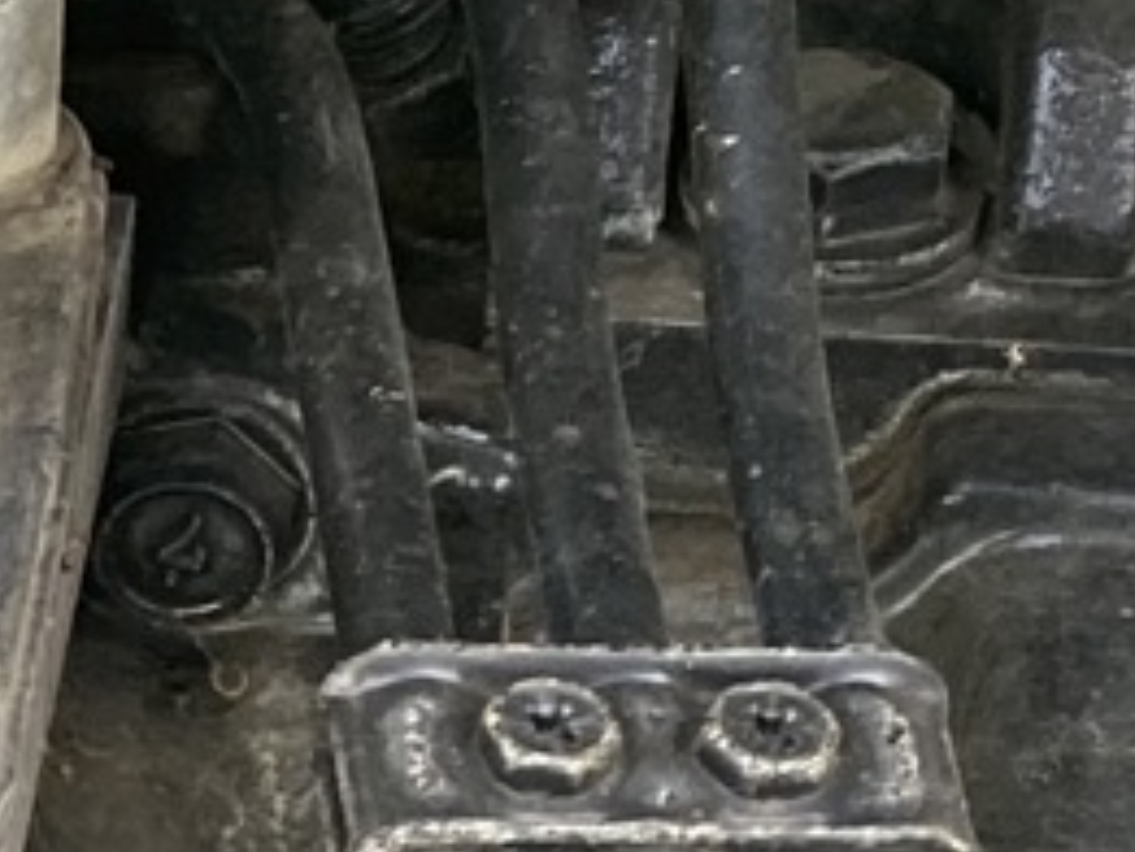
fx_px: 6757
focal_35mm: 206
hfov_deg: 9.3
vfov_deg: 7.1
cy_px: 1413
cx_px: -561
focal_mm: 3.99
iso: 80
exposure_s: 1/121
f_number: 1.8
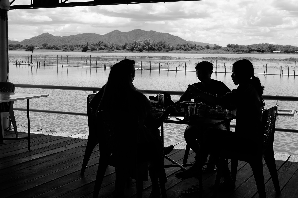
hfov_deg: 37.5
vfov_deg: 25.5
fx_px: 439
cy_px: 99
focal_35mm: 53
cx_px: 149
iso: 200
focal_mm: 35
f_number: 7.1
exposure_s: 1/220
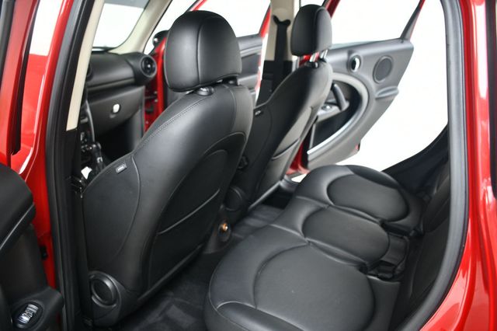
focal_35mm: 30
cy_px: 166
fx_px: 414
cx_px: 248
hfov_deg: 62.0
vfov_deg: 43.6
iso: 100
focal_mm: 20
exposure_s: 1/160
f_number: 4
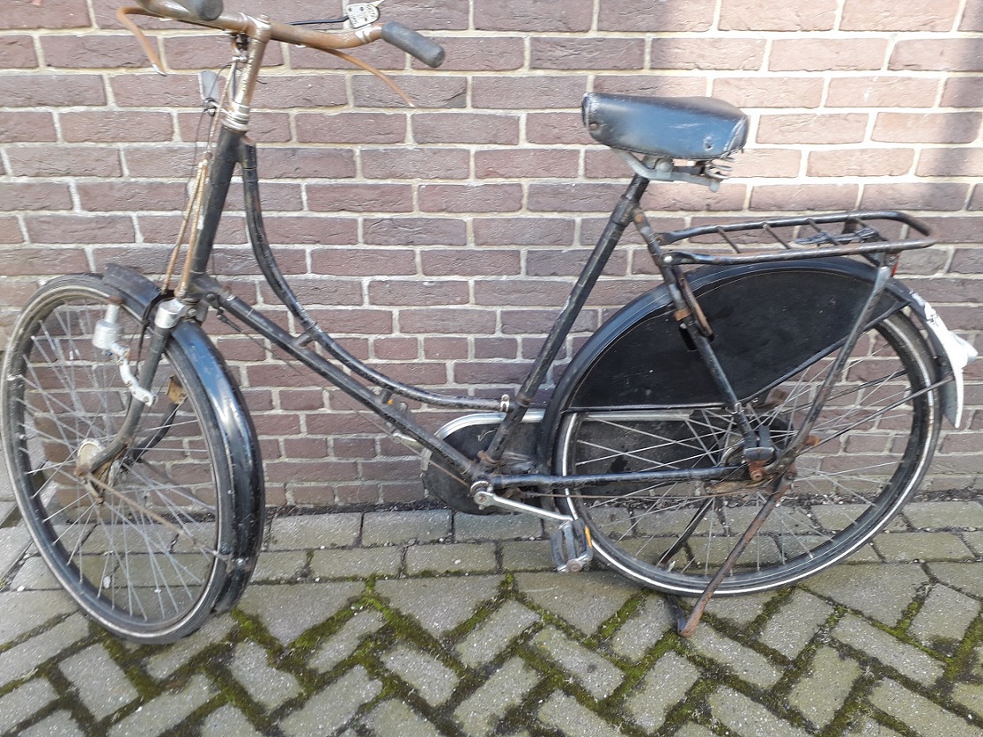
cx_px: 492
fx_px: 767
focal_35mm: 27
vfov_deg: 51.4
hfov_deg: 65.3
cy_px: 368
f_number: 1.9
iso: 40
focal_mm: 3.6
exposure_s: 1/50
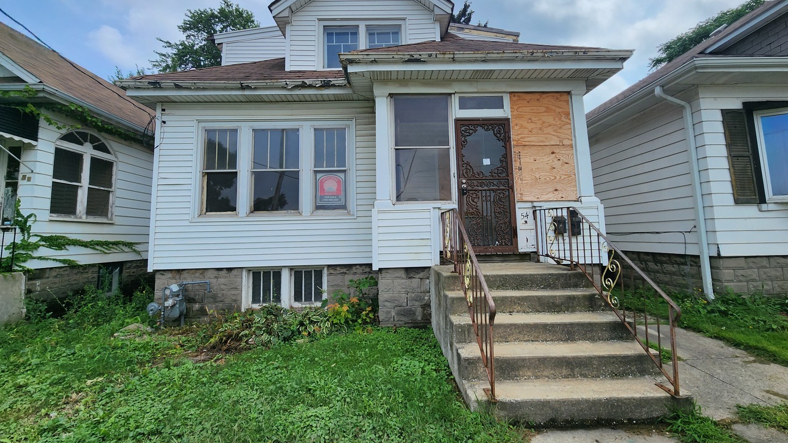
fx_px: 313
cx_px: 391
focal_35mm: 15
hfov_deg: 103.0
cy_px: 200
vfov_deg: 70.4
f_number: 2.2
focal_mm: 2.2
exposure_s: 1/2913
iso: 50
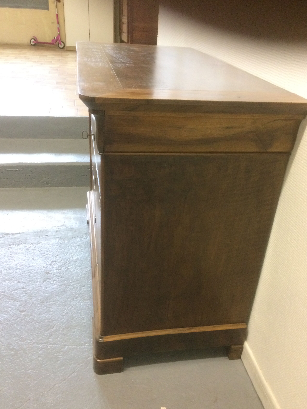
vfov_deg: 60.0
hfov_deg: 46.8
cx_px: 153
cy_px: 207
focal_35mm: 30
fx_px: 355
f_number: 2.2
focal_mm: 4.15
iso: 320
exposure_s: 1/20
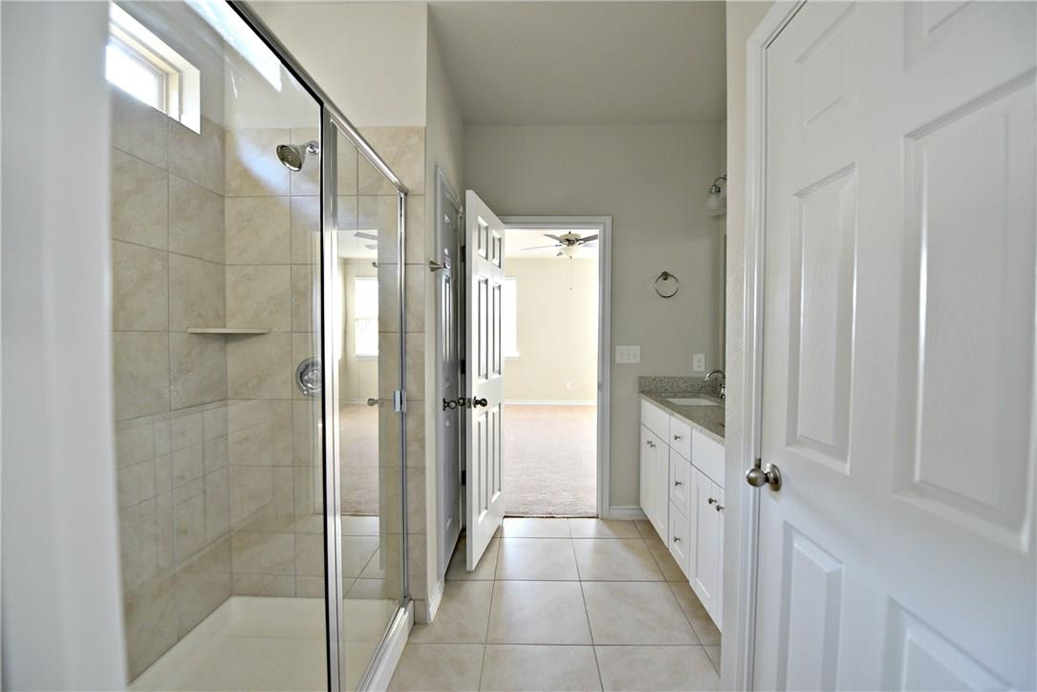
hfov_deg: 104.2
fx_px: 403
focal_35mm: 14
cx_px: 518
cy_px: 346
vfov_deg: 81.2
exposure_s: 1/60
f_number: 4
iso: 500
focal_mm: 14
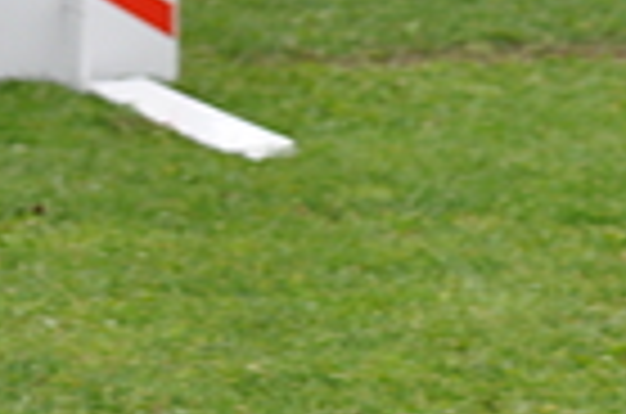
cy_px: 500
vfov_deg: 3.1
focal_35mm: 439
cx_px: 953
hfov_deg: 4.7
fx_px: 7616
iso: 800
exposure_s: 1/640
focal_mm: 90
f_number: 4.5
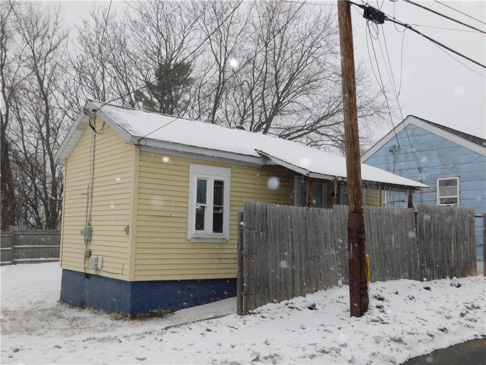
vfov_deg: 39.7
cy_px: 182
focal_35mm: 36
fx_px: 505
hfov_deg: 51.4
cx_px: 243
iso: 125
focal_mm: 6.3
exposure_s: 1/1000
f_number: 3.5
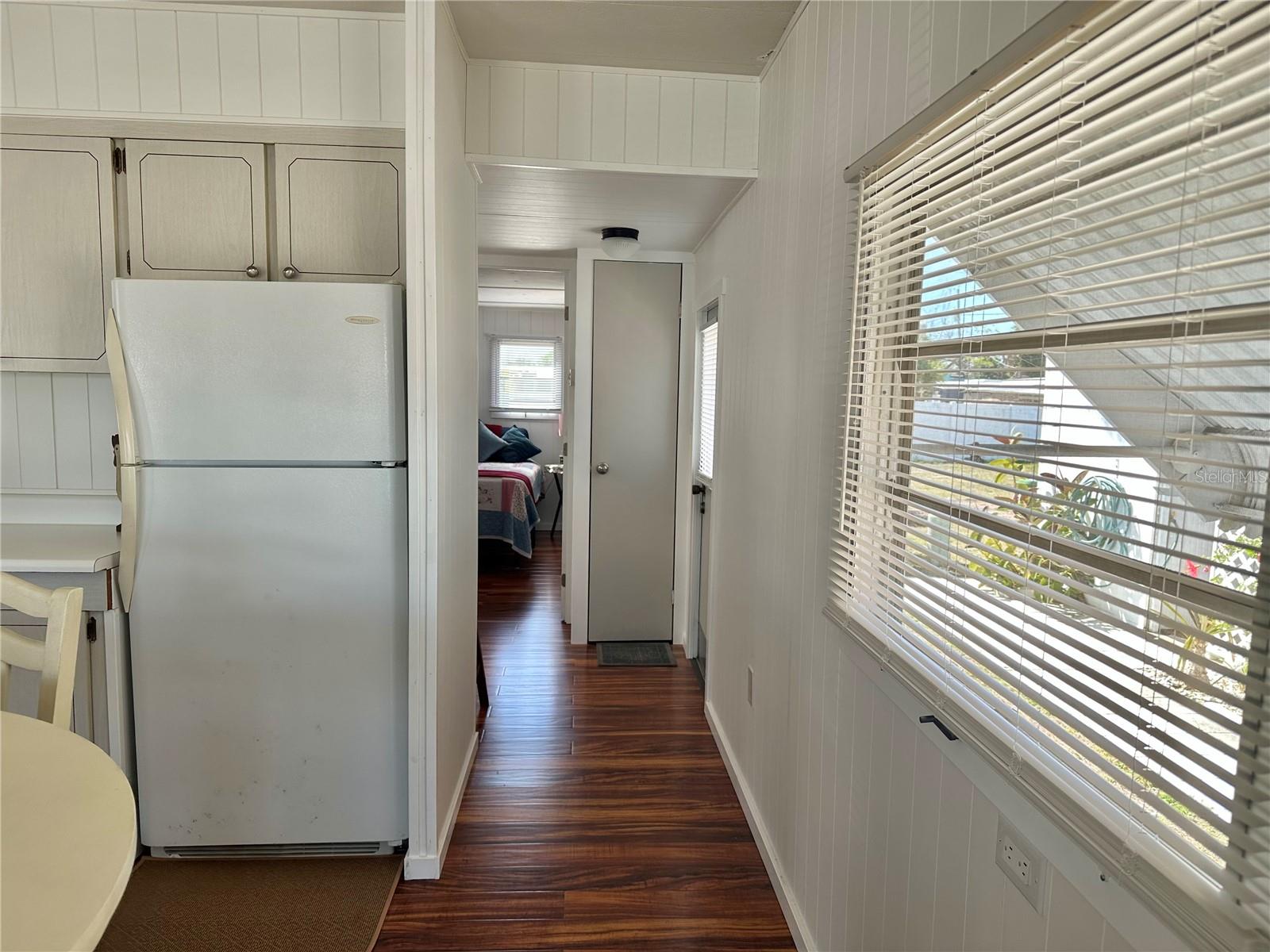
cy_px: 476
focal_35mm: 24
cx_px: 635
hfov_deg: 71.6
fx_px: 881
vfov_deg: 56.8
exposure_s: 1/242
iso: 80
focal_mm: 6.86
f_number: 1.78
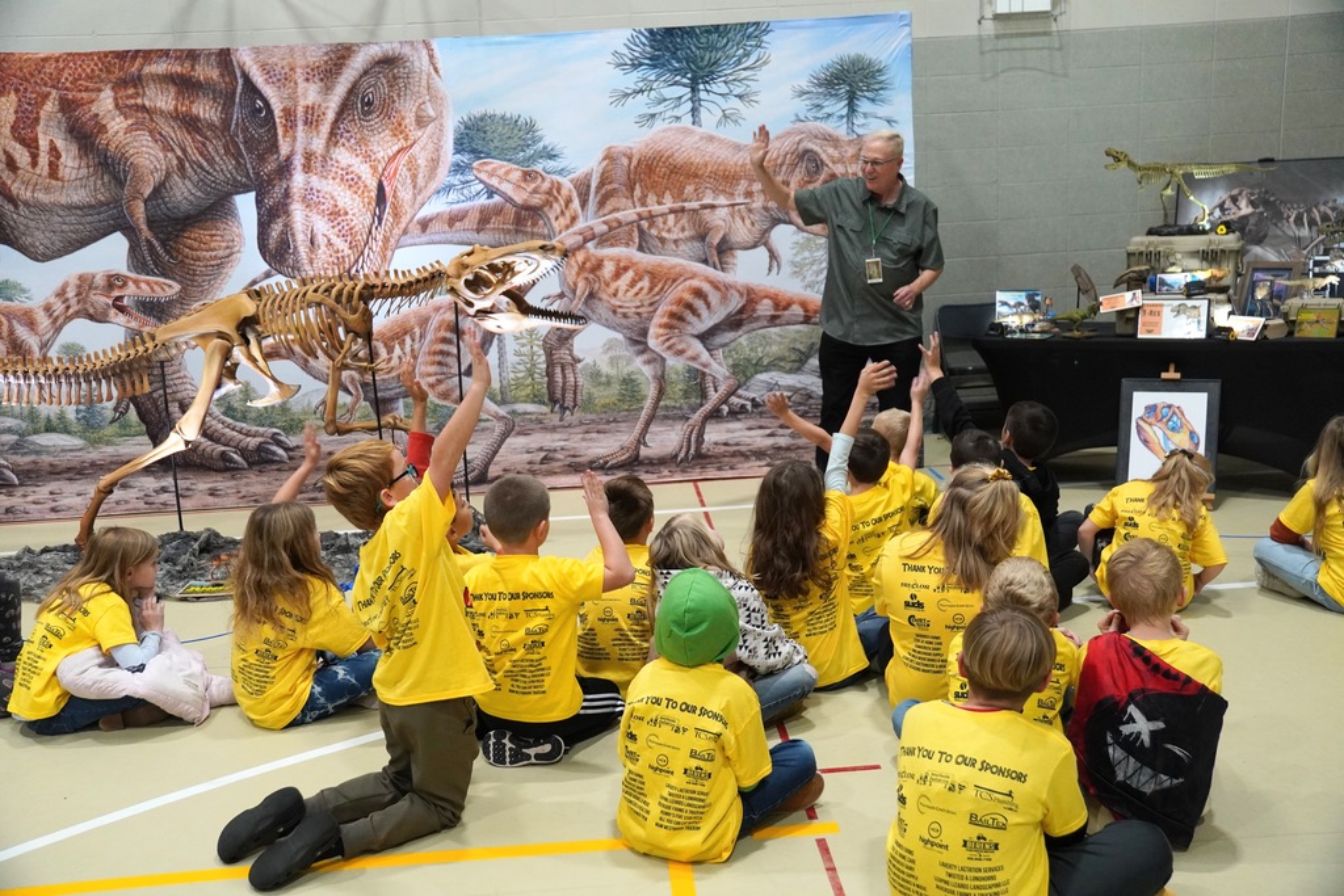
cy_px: 448
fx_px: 1288
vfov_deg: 38.4
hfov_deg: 55.1
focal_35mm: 34
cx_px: 672
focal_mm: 23
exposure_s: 1/200
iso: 1600
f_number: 2.8
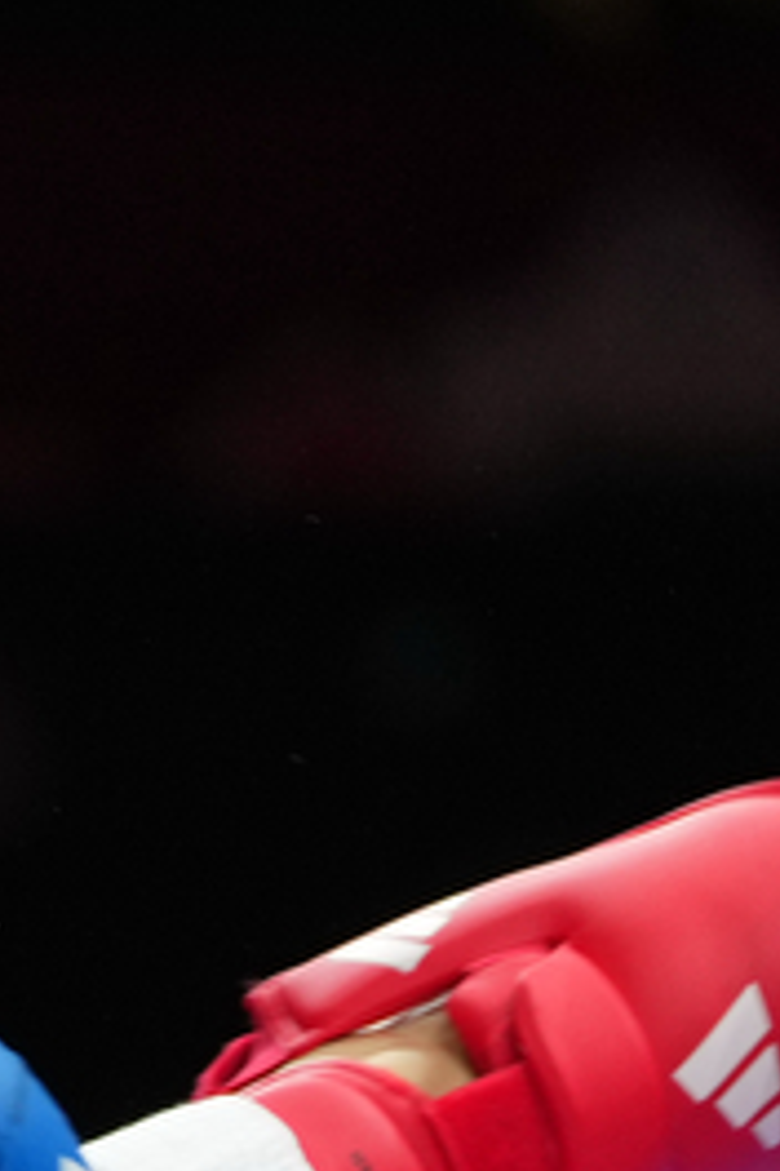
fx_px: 28923
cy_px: 1765
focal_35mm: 890
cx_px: -1041
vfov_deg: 2.3
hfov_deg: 1.5
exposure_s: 1/1000
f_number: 2.8
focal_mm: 147
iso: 1000
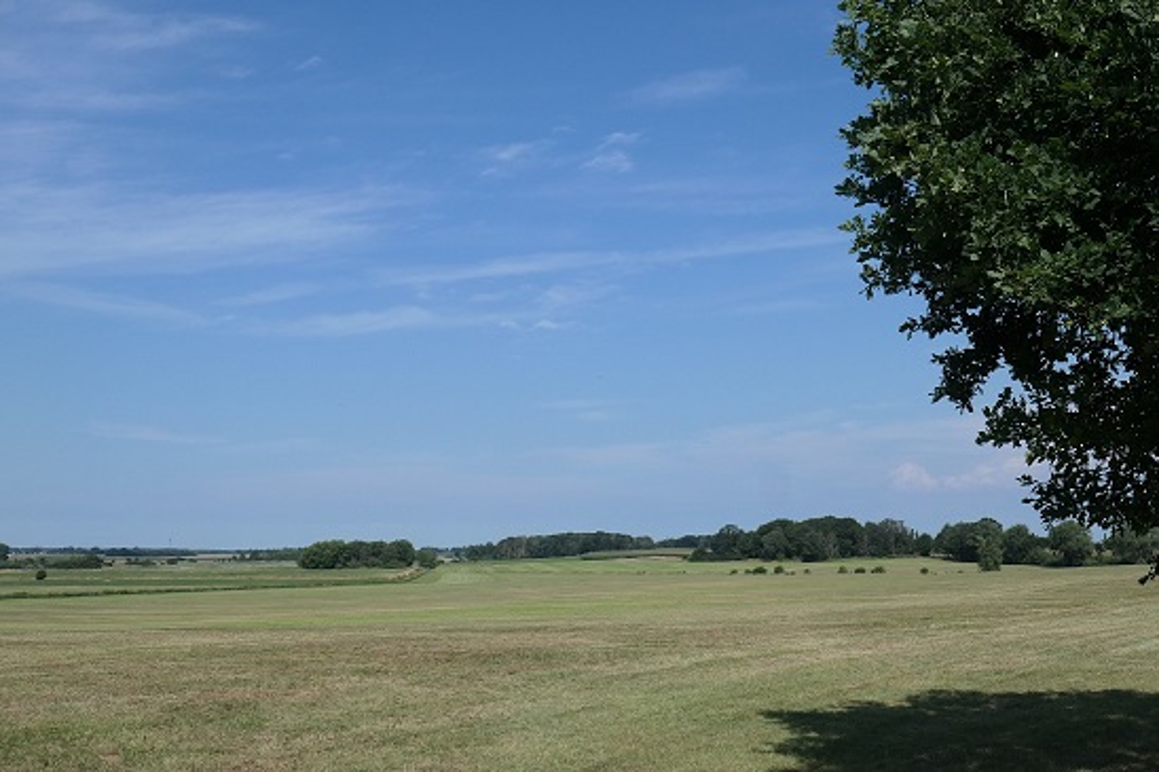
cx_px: 580
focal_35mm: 40
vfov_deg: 33.4
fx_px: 1287
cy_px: 386
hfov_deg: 48.5
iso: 200
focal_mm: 14.7
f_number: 3.9
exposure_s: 1/2500
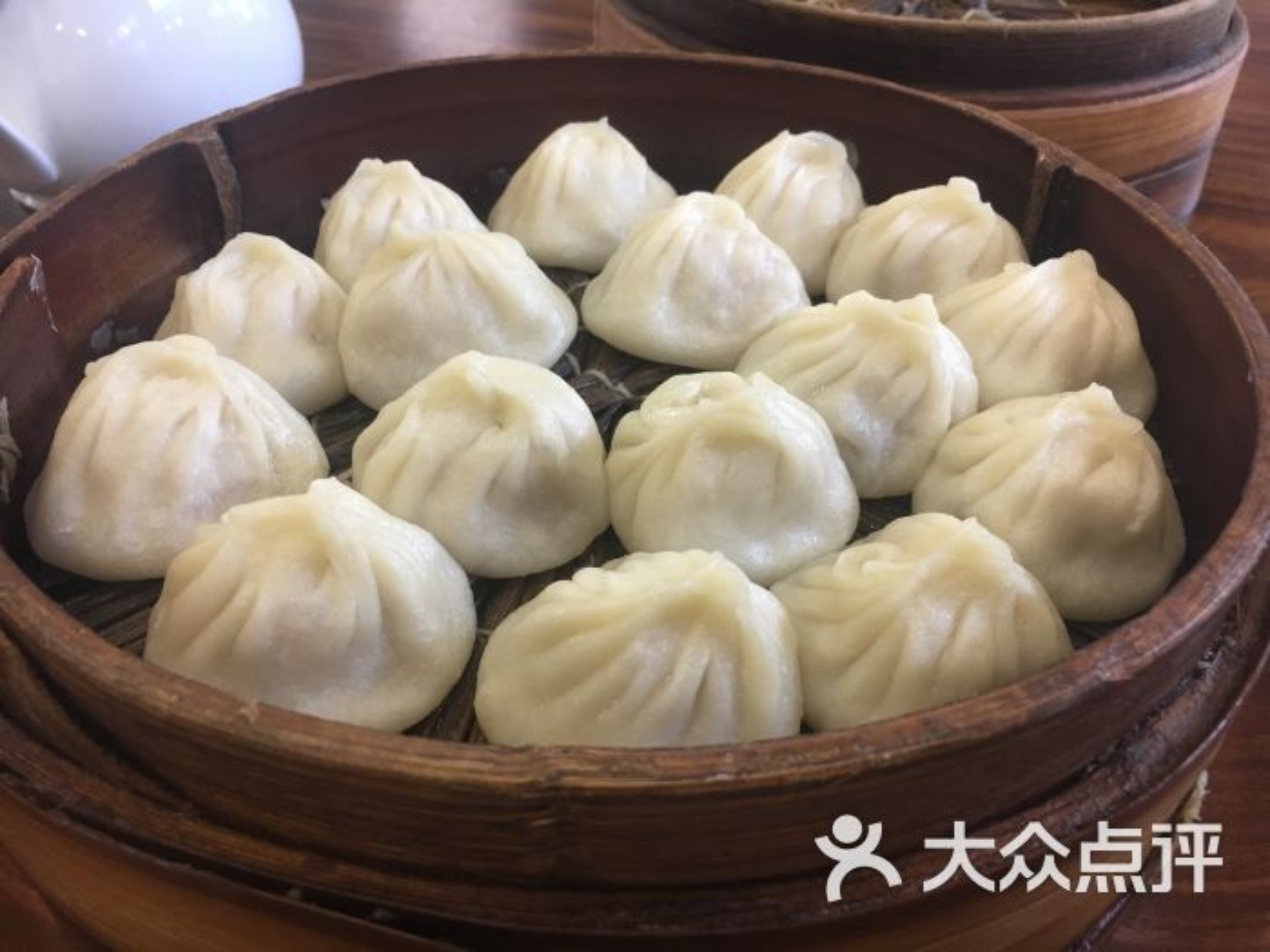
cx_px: 635
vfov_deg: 48.2
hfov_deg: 61.7
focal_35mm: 29
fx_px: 1064
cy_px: 476
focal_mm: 4.15
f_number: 2.2
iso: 125
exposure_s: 1/33
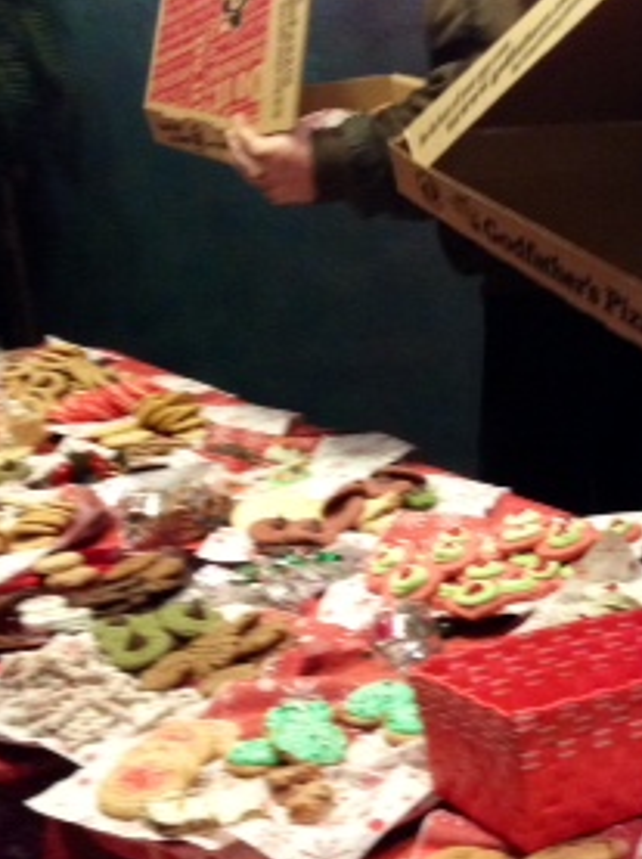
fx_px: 2008
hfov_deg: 17.5
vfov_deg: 24.1
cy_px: 456
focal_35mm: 81
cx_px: 732
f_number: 2.4
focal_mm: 4.28
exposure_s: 1/20
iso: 250
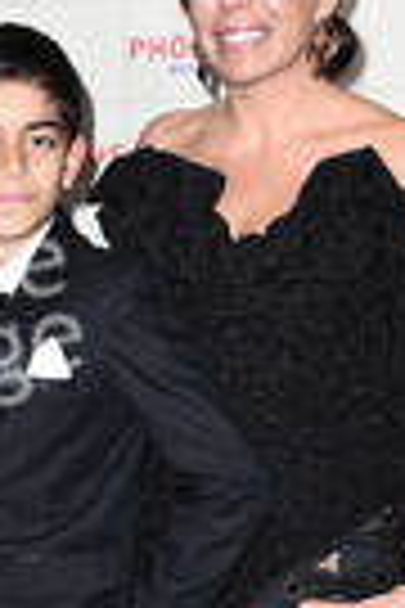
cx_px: -18
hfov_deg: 10.2
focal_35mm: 133
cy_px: 572
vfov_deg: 15.2
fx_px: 2244
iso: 800
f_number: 5.6
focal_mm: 45
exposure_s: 1/250
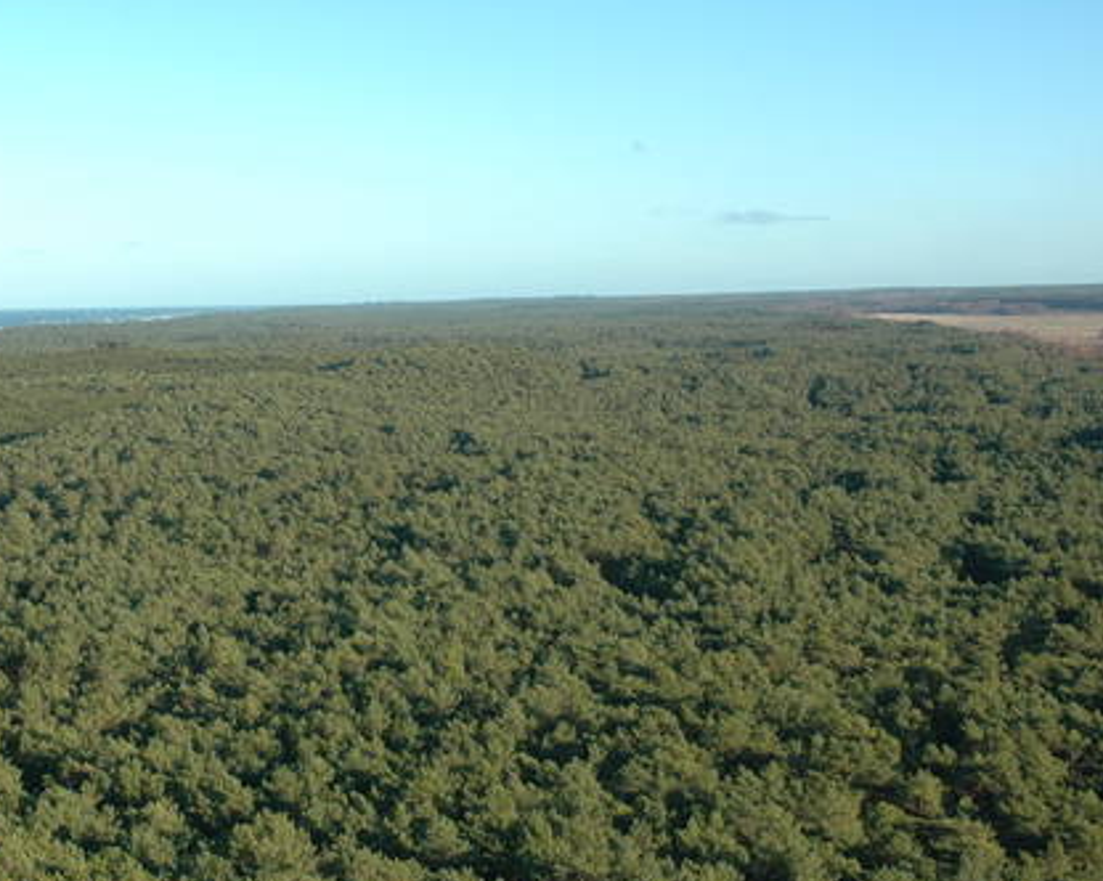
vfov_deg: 23.2
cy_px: 495
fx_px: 2146
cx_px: 278
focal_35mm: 66
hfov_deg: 28.4
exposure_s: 1/250
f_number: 8
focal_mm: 27
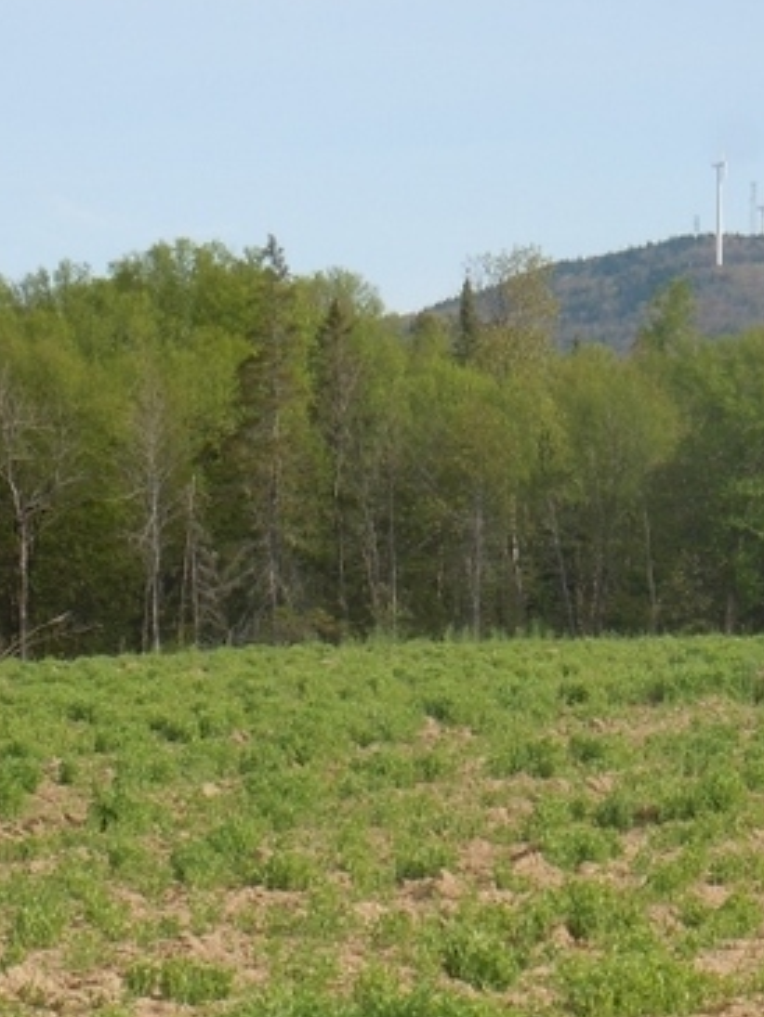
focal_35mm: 229
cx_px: 566
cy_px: 802
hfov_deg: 6.5
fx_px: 6735
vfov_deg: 8.6
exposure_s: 1/400
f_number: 4.6
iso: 100
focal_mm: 20.9
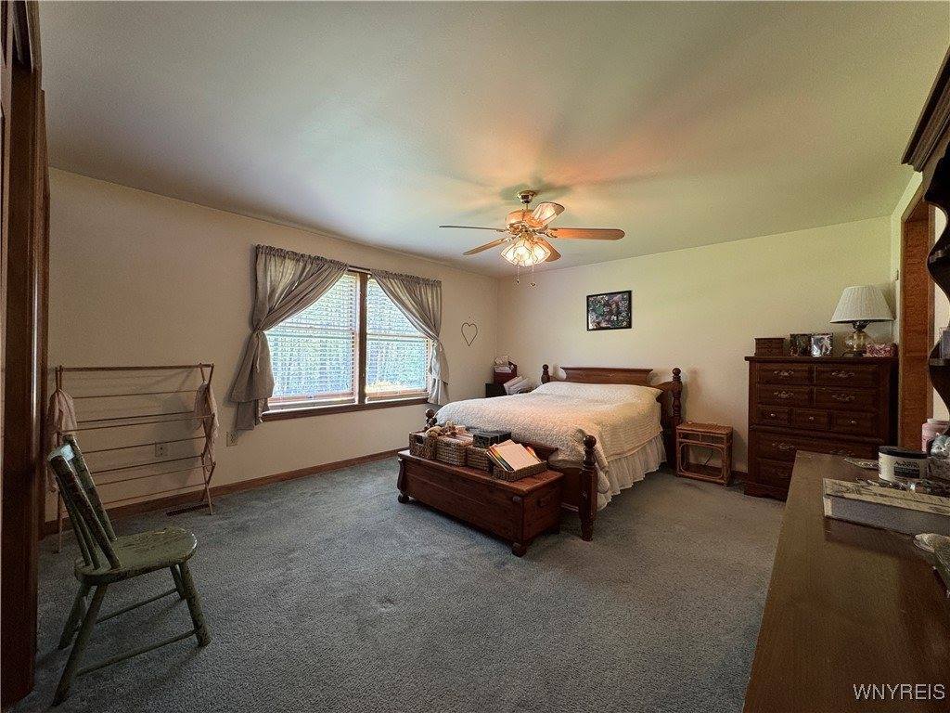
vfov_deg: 85.7
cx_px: 475
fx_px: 384
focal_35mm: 14
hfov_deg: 102.1
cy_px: 356
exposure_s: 1/60
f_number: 2.2
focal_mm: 2.22
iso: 200
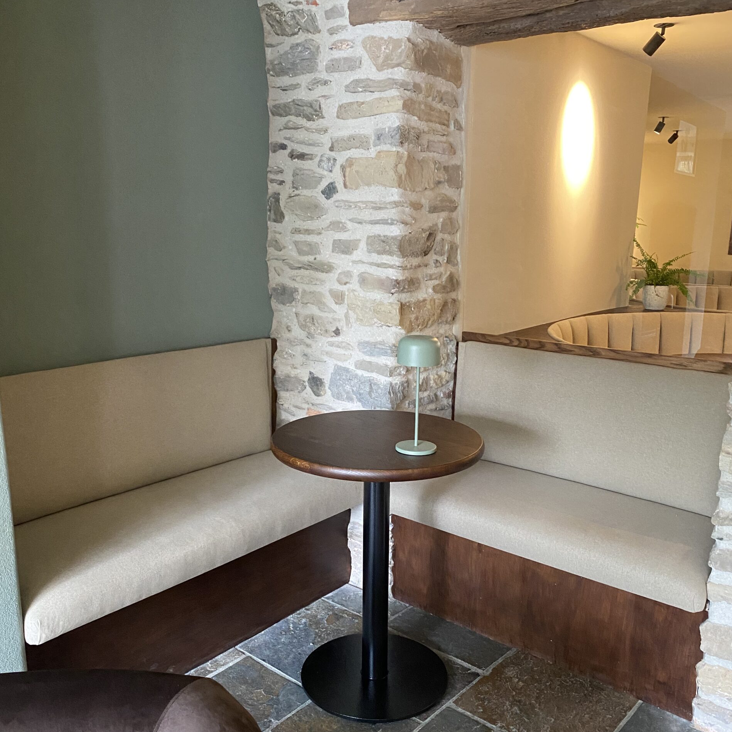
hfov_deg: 52.5
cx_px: 364
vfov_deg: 52.5
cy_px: 397
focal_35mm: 31
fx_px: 742
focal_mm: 4.25
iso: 500
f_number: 1.8
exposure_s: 1/52
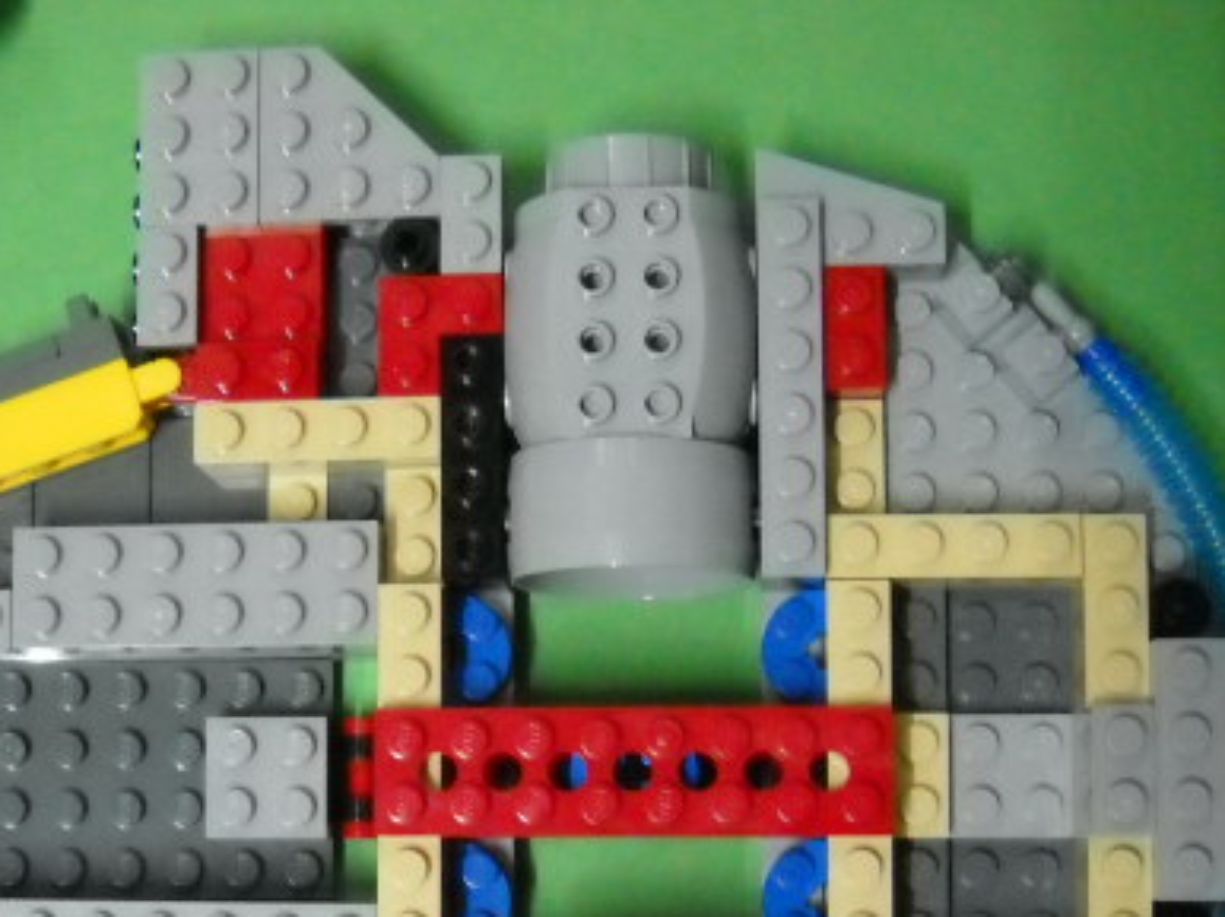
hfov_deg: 28.3
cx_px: 378
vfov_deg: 21.3
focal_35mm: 68
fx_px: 2405
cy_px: 746
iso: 800
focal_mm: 6.72
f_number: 3.1
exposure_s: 1/15
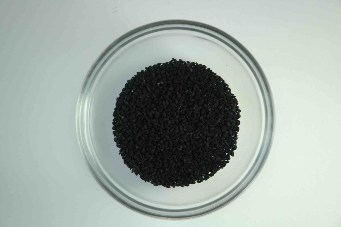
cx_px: 170
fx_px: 880
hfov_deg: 21.9
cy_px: 114
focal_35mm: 93
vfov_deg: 14.7
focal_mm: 62
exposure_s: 1/100
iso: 400
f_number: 5
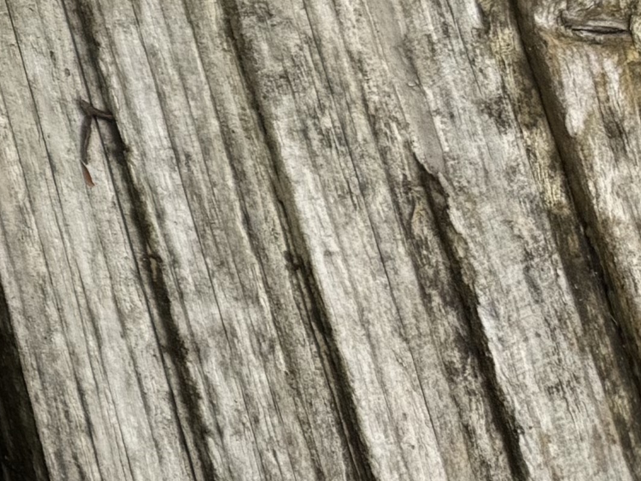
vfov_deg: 11.2
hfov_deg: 12.1
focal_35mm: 129
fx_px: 2388
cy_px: -176
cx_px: -917
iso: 80
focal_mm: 6.76
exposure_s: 1/604
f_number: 1.78
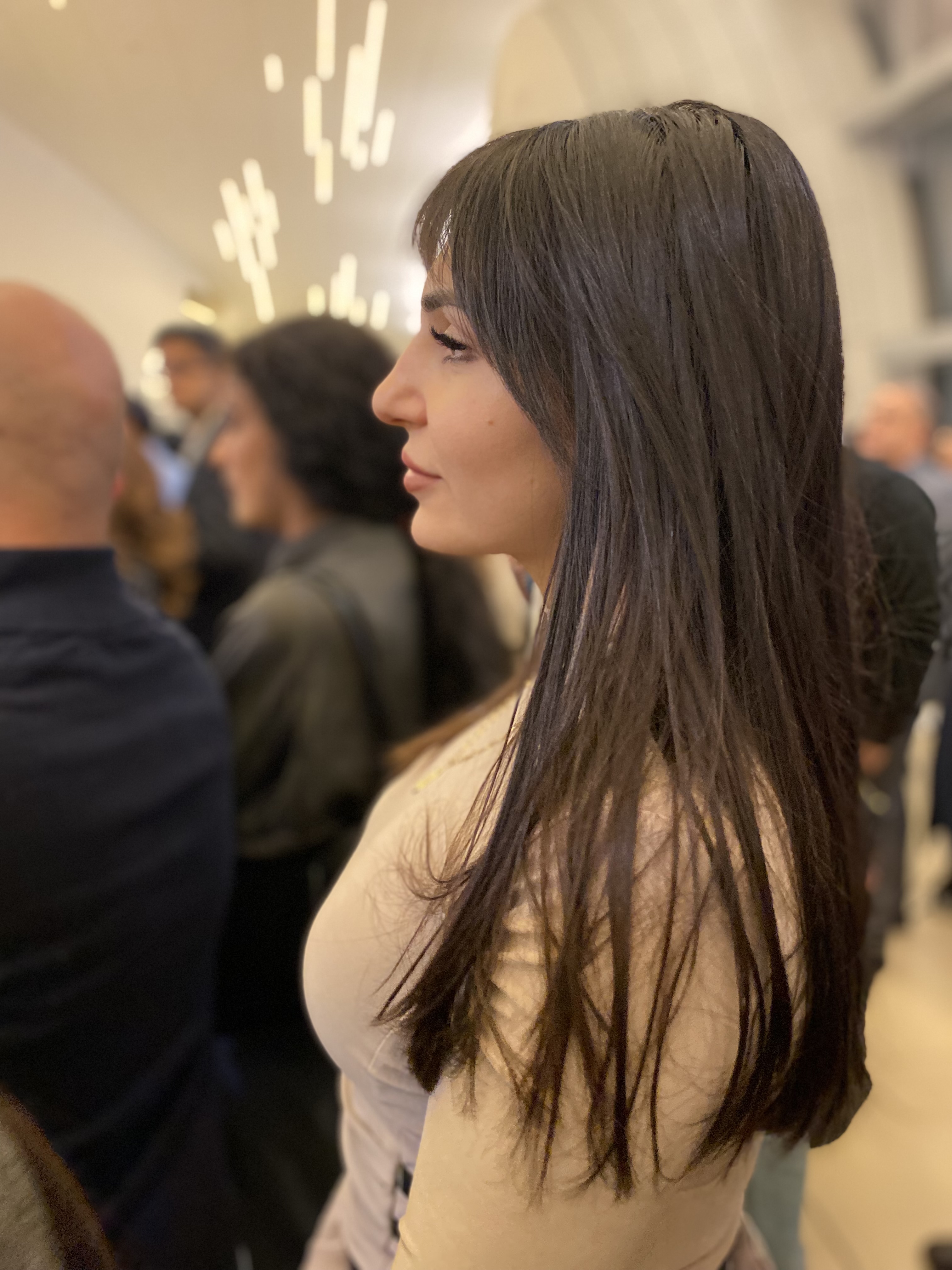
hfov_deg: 53.1
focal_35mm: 26
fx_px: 953
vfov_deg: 67.3
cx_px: 476
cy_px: 635
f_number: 1.8
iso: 500
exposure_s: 1/25
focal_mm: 4.25
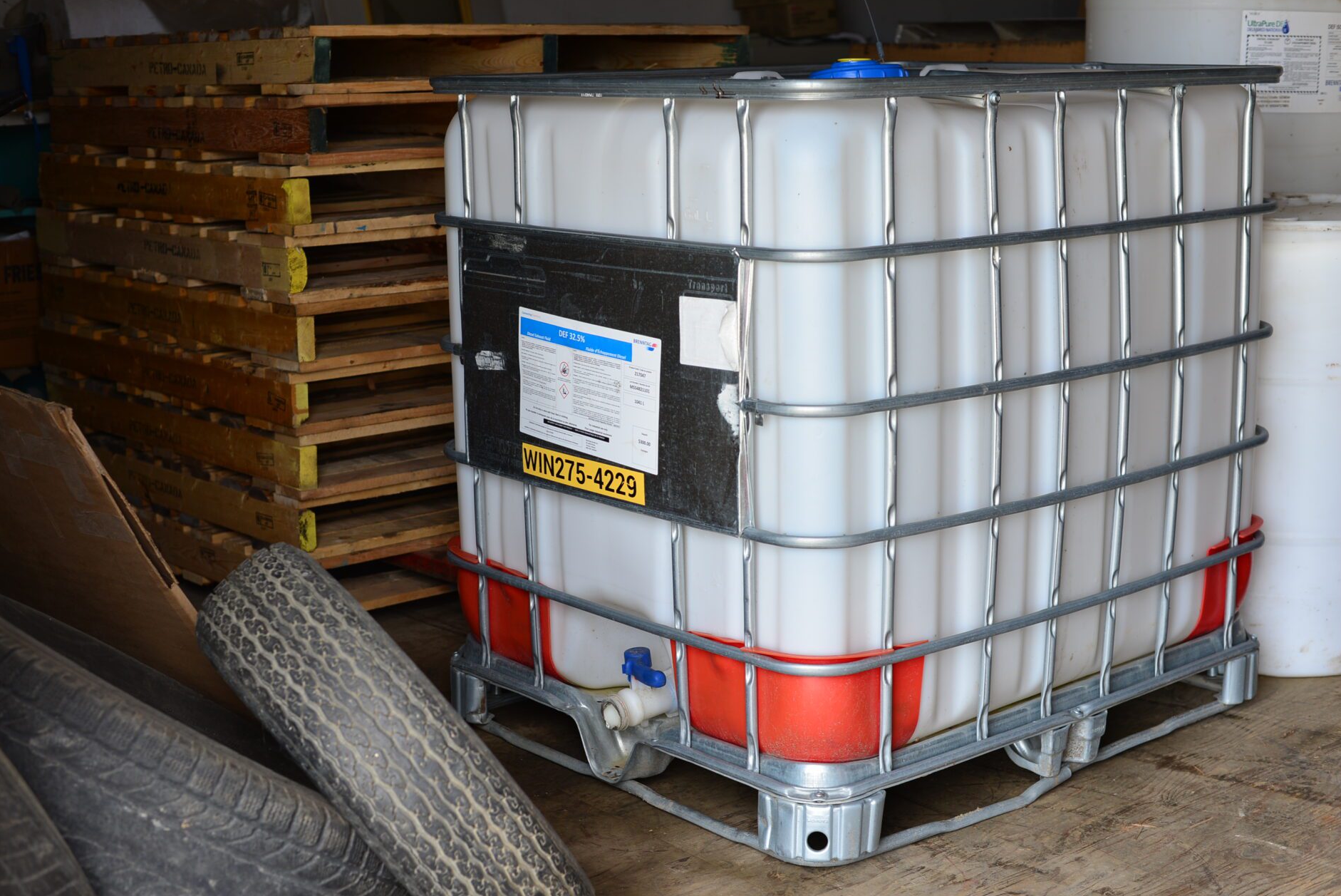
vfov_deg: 26.5
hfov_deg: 38.9
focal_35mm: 51
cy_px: 441
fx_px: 1901
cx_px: 659
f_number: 4.5
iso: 125
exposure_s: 1/80
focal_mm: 50
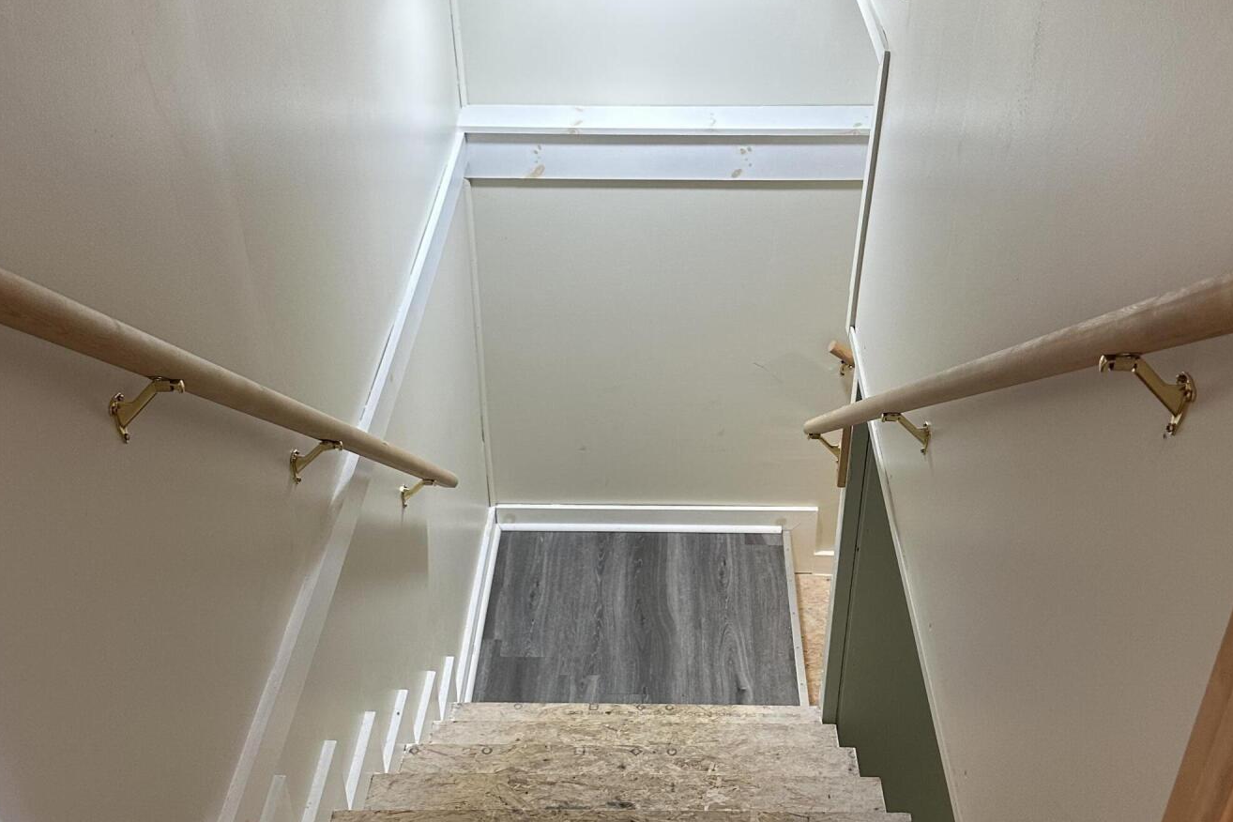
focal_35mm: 38
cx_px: 633
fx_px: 1301
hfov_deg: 50.7
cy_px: 492
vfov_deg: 34.9
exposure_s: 1/120
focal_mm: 6.86
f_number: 1.78
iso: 200
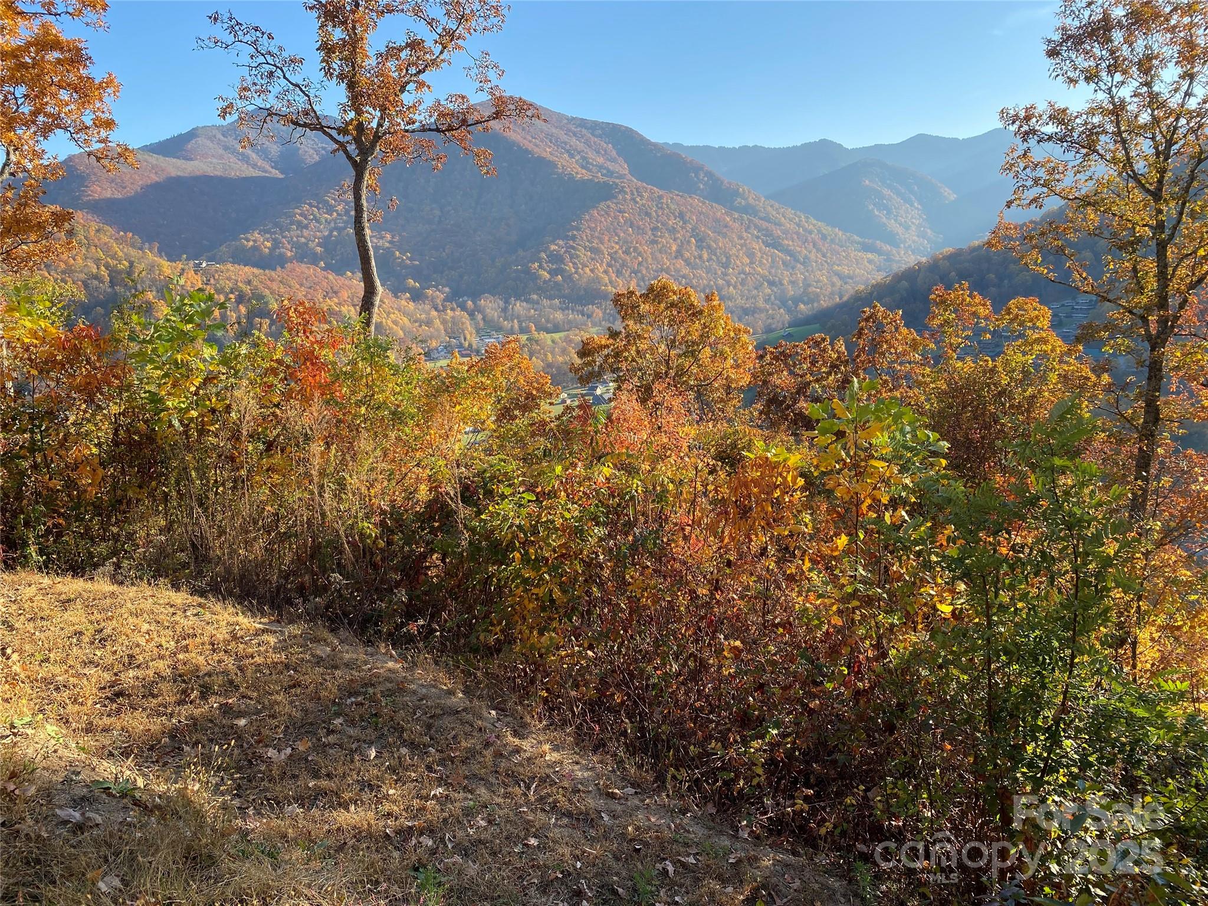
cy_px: 453
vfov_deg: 53.1
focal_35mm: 26
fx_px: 907
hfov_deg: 67.3
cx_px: 604
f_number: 1.8
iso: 32
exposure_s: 1/651
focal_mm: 4.25
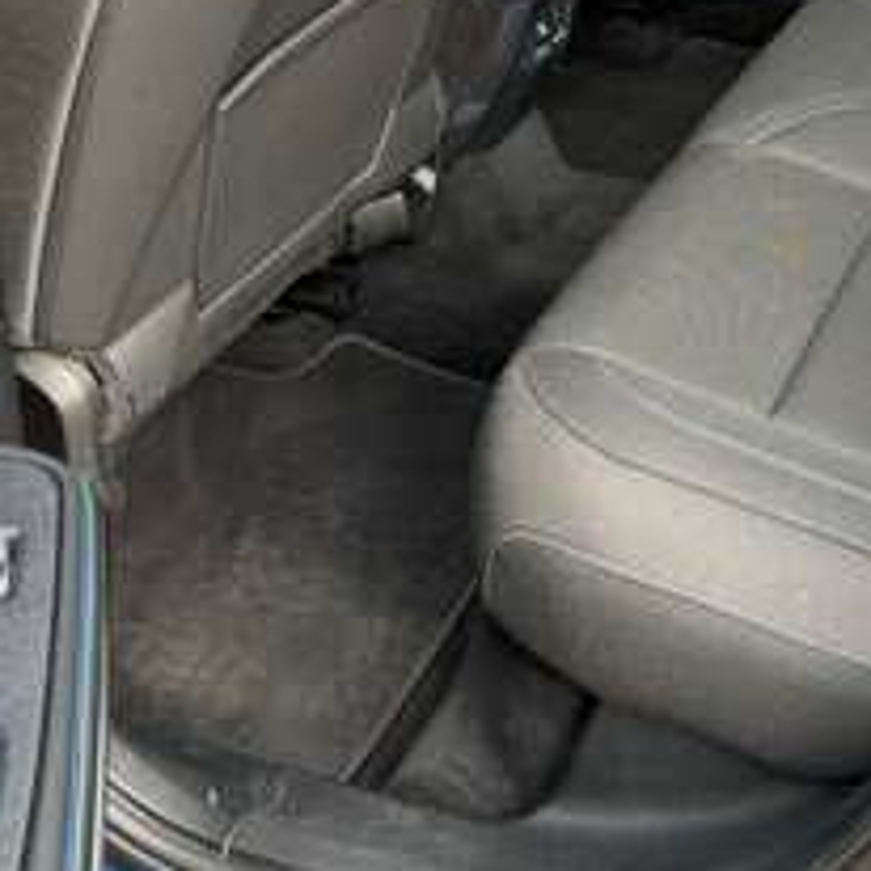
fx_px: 1879
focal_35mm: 66
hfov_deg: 25.5
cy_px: -59
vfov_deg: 24.5
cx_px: 740
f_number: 1.78
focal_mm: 6.76
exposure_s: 1/121
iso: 125
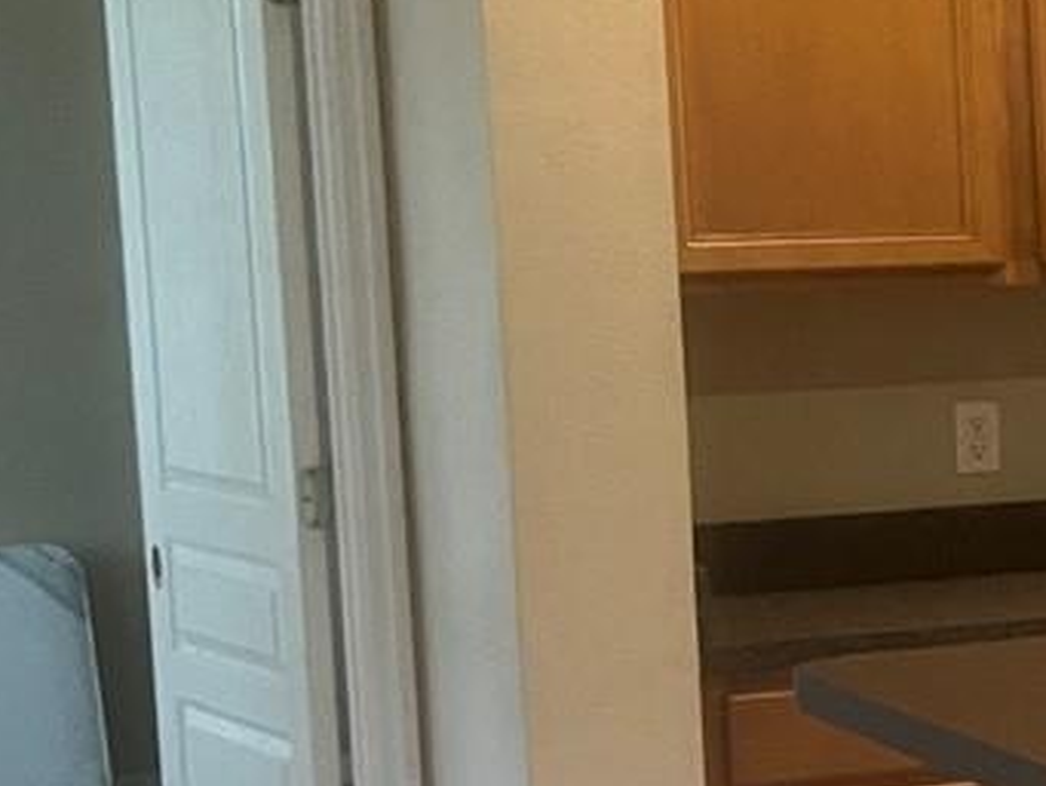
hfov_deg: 13.4
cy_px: 445
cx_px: 2233
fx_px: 3688
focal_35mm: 122
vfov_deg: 12.2
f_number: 1.5
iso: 320
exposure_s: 1/60
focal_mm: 5.7
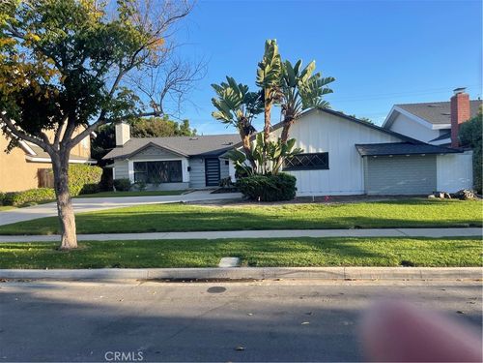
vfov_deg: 53.1
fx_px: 363
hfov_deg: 67.3
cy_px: 182
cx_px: 242
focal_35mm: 26
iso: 32
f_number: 1.6
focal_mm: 5.1
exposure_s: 1/1225
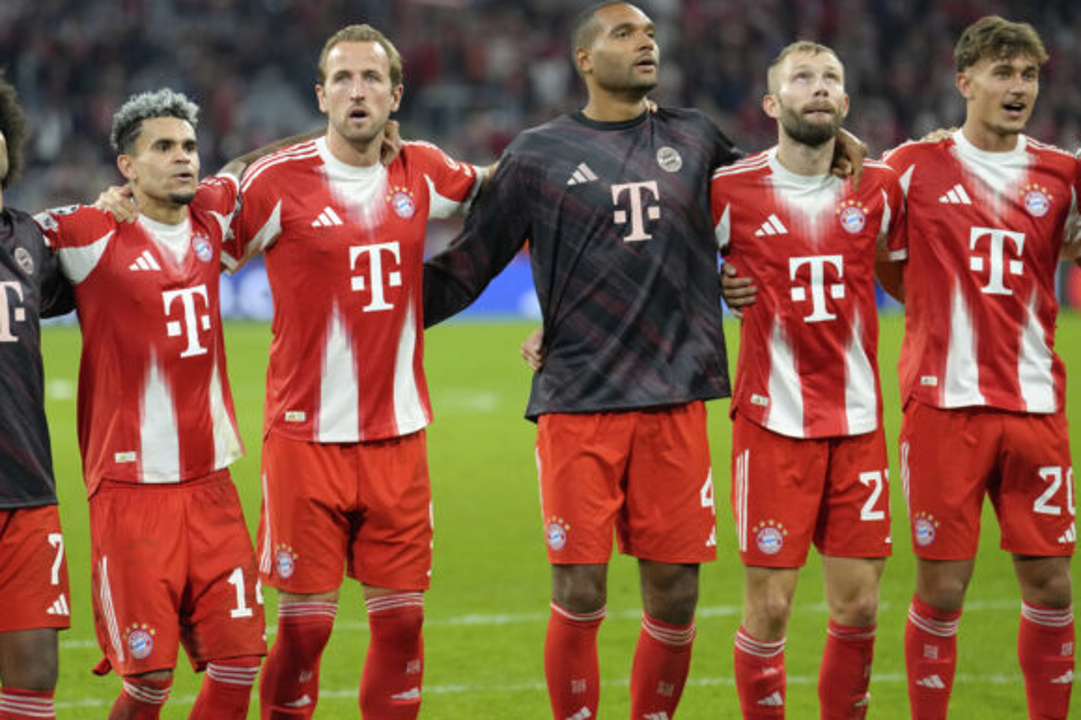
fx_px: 7777
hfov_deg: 7.9
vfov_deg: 5.3
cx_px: 413
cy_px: 272
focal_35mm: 259
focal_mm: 200
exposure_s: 1/1000
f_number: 2.8
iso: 2000
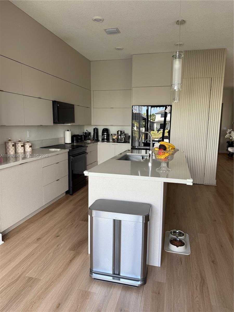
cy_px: 156
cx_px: 117
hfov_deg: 56.8
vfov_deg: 71.6
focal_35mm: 24
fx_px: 216
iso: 80
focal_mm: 6.76
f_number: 1.78
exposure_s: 1/121
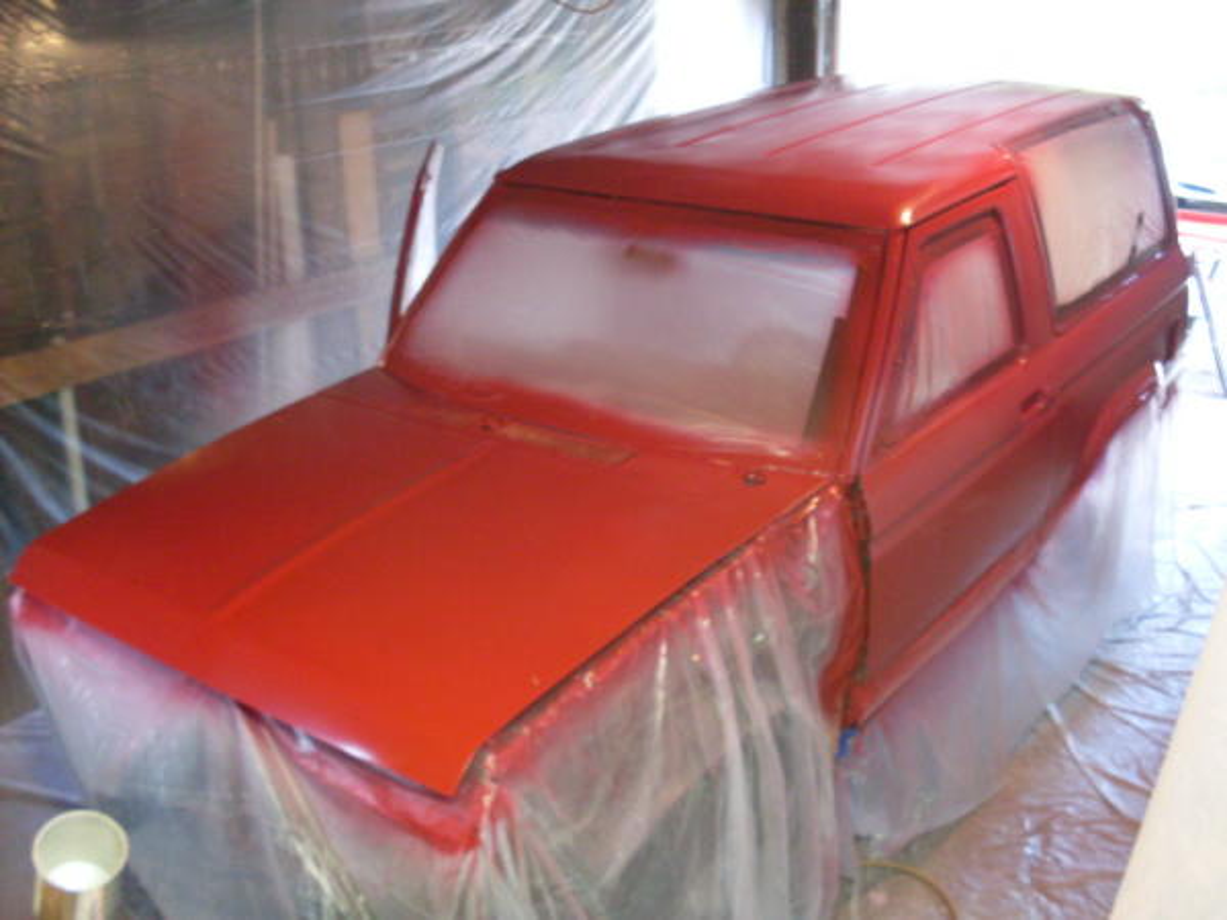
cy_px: 460
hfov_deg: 49.0
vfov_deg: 37.7
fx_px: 1347
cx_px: 614
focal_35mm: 38
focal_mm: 6.3
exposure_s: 1/8
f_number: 2.8
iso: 200
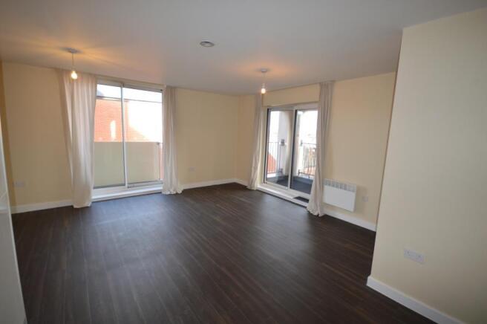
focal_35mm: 15
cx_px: 244
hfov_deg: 100.4
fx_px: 203
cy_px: 162
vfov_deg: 77.2
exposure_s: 1/80
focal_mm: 10
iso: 400
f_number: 4
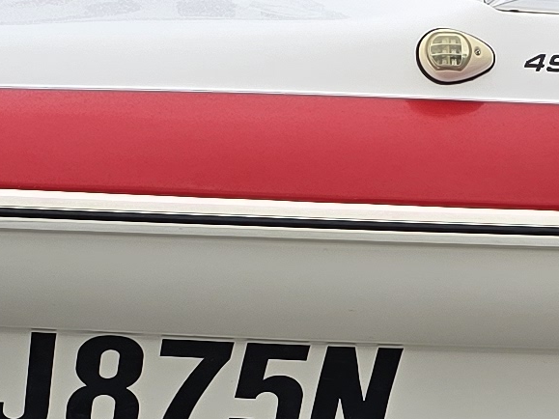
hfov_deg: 12.4
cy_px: 375
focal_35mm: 159
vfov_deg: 9.3
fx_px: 2567
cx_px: 434
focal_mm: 6.3
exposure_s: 1/180
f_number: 1.7
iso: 16
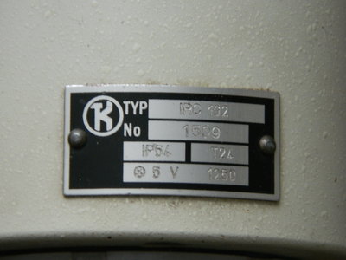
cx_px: 173
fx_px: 2779
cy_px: 130
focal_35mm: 278
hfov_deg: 7.1
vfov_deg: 5.3
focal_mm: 50
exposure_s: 1/10
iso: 400
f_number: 5.6
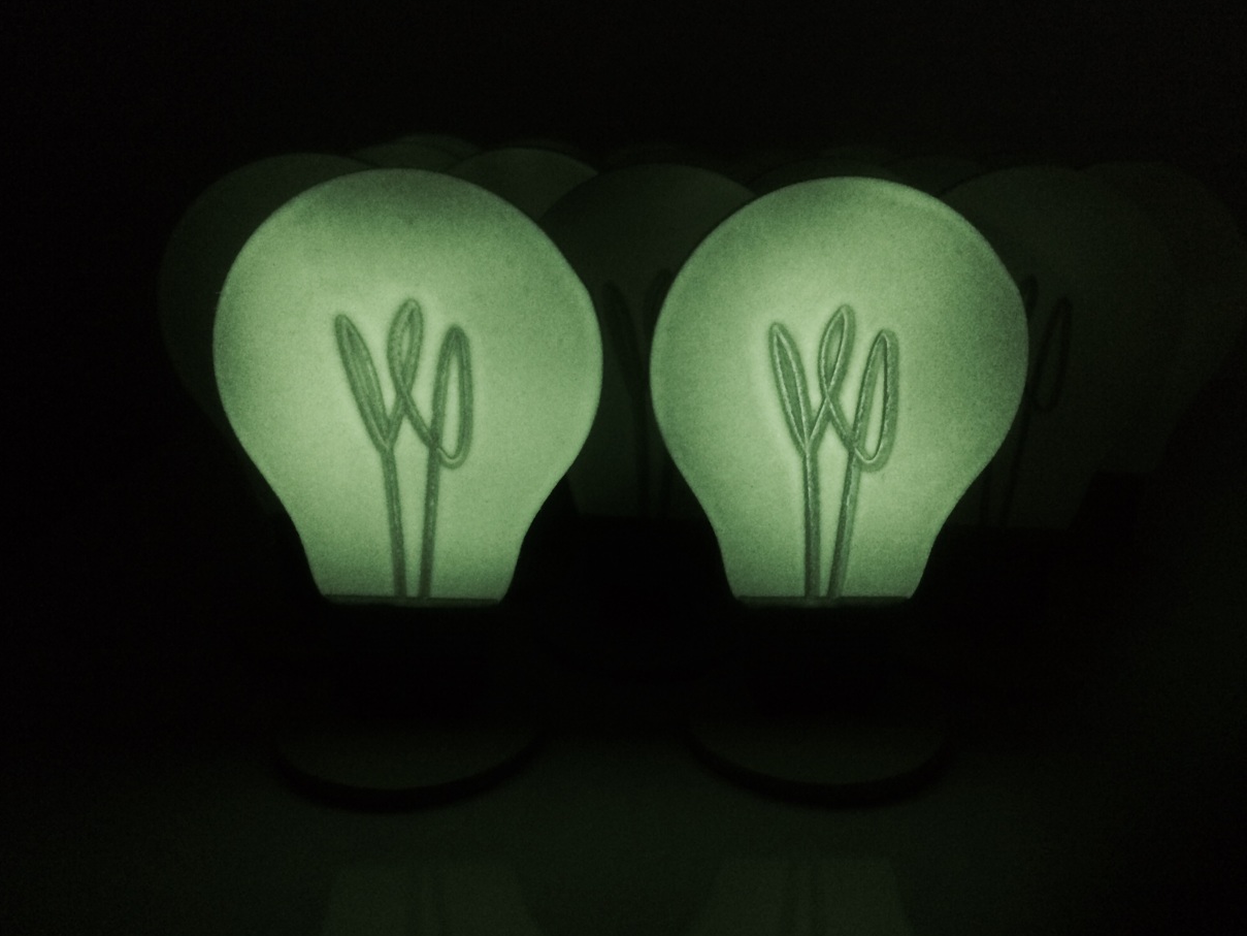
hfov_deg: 58.3
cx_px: 637
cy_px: 460
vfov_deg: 45.4
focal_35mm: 31
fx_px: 1117
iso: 500
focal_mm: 4.12
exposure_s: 1/15
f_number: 2.2
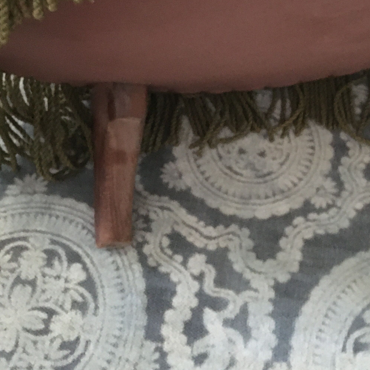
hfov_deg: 32.2
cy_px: 26
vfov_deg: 31.0
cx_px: 278
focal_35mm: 52
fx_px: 629
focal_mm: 4.15
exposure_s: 1/17
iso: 500
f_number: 2.2
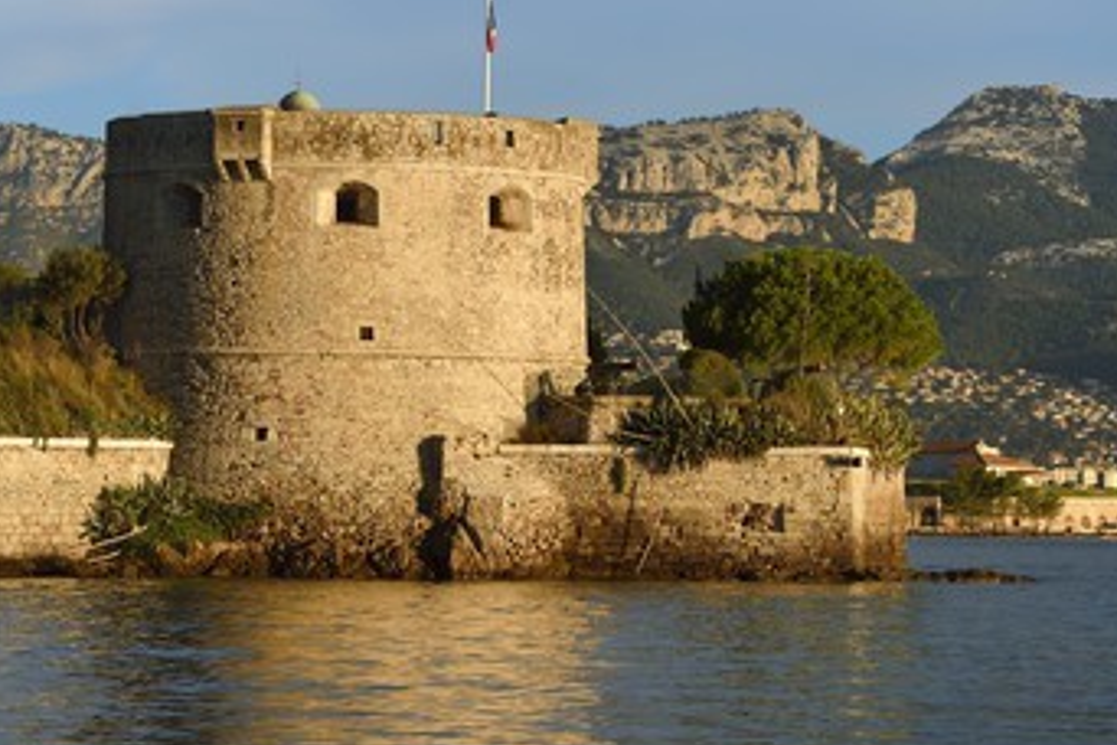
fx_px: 5150
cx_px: 676
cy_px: 379
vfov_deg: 8.3
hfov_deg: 12.4
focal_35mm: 166
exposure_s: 1/400
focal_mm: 135
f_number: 9
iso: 200
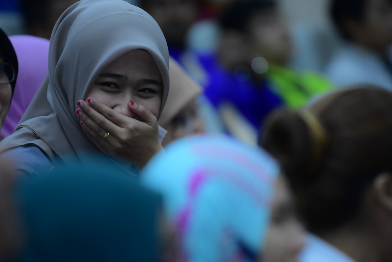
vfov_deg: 4.6
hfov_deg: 6.9
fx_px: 3270
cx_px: 196
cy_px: 131
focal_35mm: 300
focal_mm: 200
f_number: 2.8
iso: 2000
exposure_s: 1/160
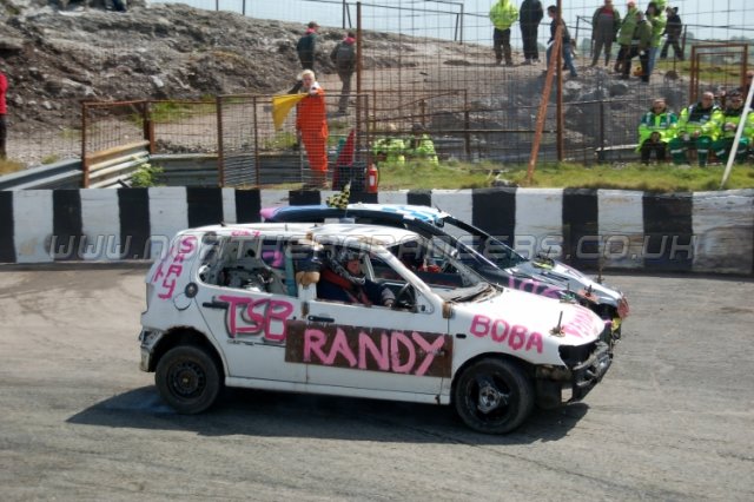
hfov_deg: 29.3
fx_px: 1444
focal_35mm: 69
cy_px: 251
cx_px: 377
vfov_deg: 19.7
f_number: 5
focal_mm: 46
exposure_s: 1/1000
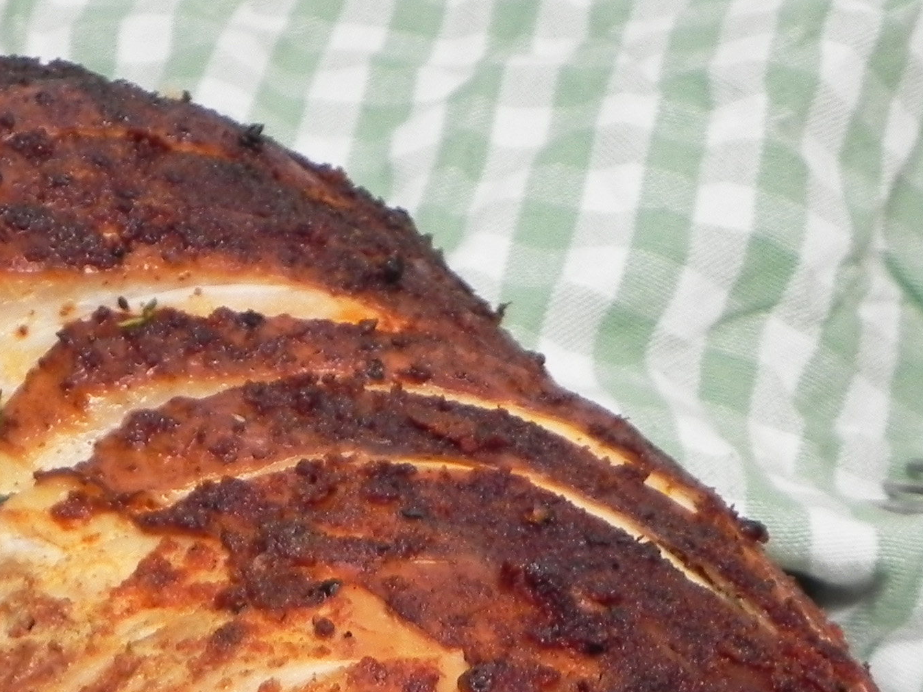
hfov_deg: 17.6
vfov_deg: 12.9
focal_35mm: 111
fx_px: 2960
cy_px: 928
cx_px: 173
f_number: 3.2
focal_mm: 7.3
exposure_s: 1/34
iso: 161
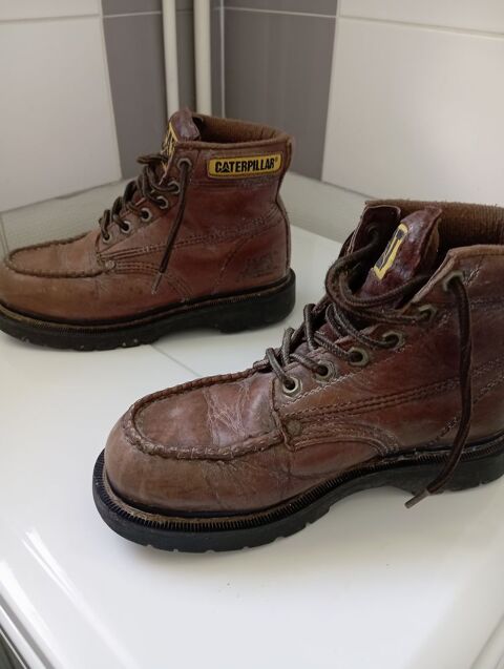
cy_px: 334
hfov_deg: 49.9
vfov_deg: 63.4
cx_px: 252
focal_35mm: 28
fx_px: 542
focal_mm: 4.22
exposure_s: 1/33.3
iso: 345
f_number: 1.8
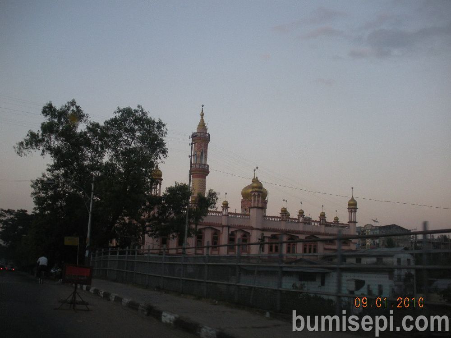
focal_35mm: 36
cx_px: 226
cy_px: 169
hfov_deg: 51.4
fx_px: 469
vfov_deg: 39.7
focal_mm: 6.3
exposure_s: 1/80.4
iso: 160
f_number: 3.5
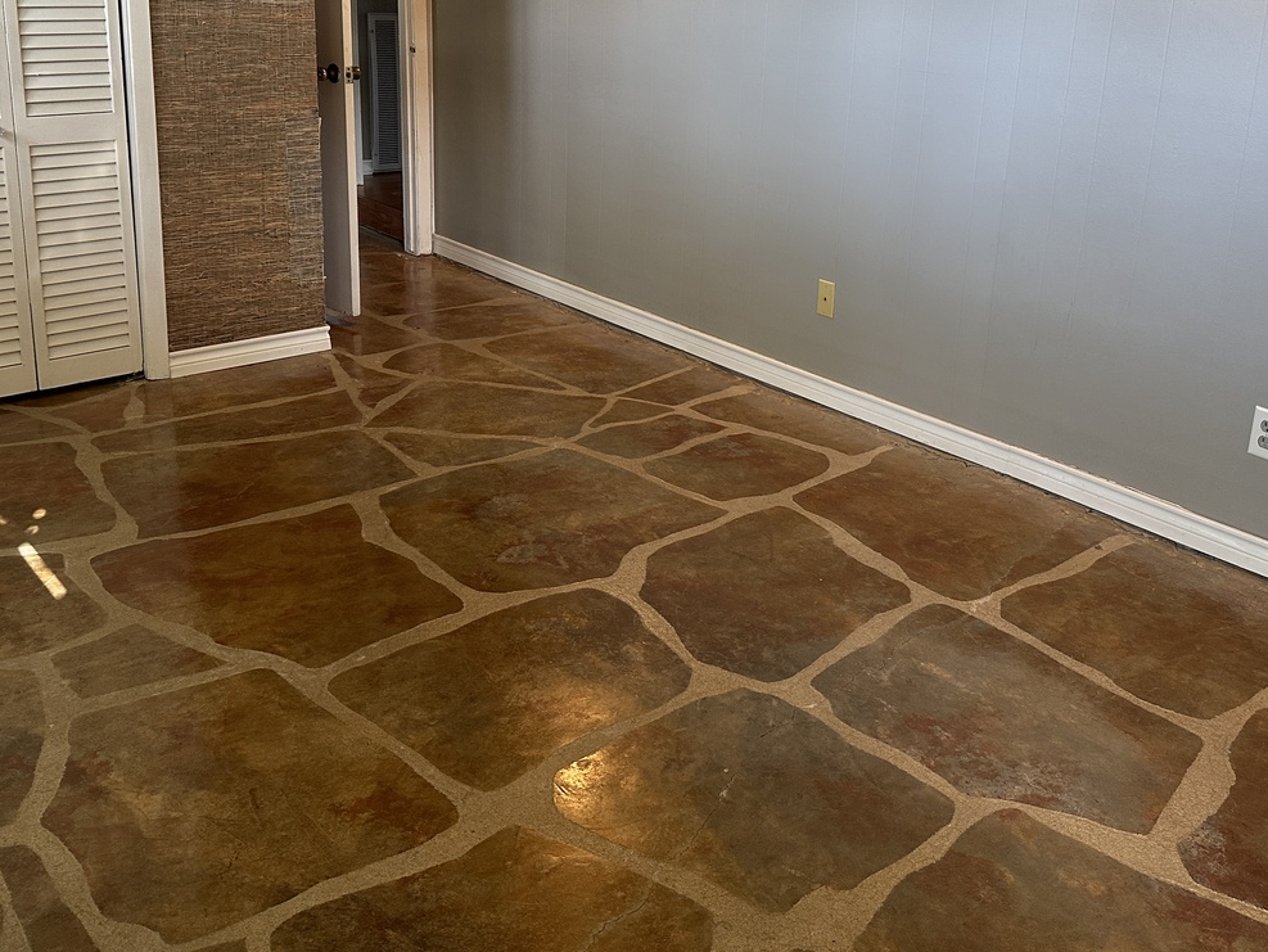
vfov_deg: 39.9
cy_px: 269
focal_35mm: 35
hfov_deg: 52.3
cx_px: 749
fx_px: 1283
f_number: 1.78
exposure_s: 1/60
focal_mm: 6.86
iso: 200
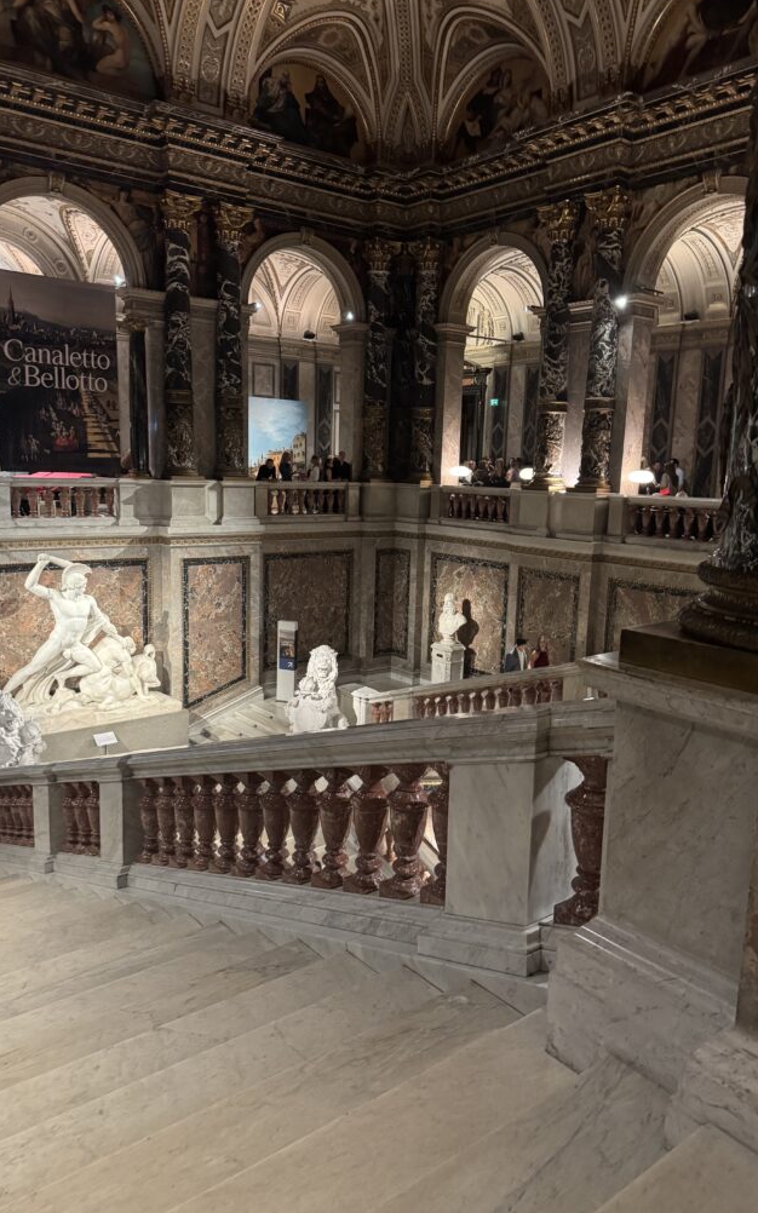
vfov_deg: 70.4
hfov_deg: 47.6
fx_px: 860
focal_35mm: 26
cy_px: 603
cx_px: 381
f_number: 1.78
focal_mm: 6.76
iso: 1000
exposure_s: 1/40
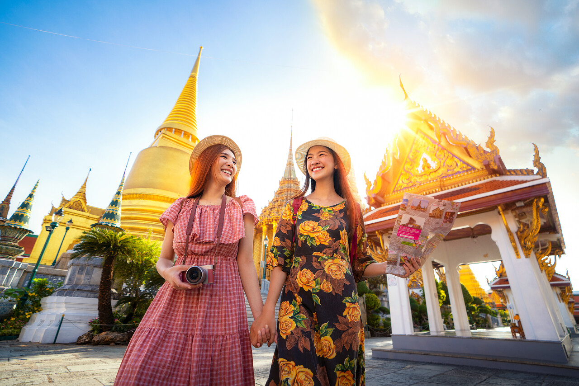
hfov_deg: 96.7
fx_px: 257
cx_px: 290
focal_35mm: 16
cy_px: 193
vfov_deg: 73.8
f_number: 4
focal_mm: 16
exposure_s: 1/400
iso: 160
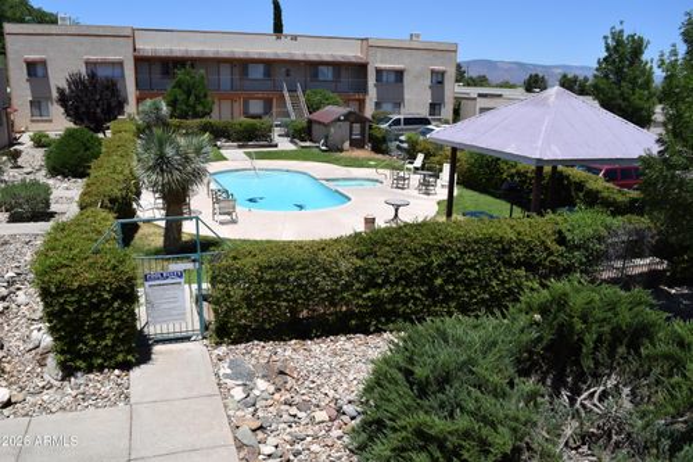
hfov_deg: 67.4
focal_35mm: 27
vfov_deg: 47.9
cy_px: 231
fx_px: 520
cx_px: 346
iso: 200
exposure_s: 1/400
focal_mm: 18
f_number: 10
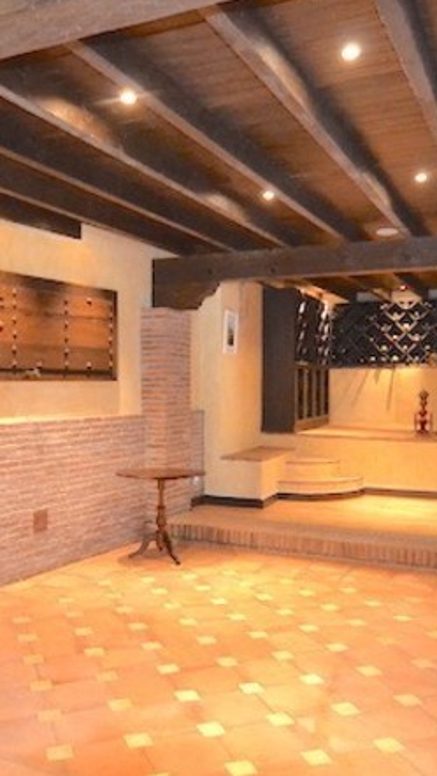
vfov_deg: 61.0
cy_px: 407
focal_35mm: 32
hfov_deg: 36.6
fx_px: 658
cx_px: 172
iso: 2500
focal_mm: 10
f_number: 4
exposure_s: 1/60
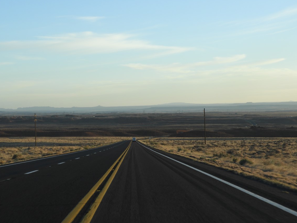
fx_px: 652
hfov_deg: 25.6
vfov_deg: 19.4
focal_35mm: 76
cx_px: 130
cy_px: 105
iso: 100
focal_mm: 10.7
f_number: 4.2
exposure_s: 1/200
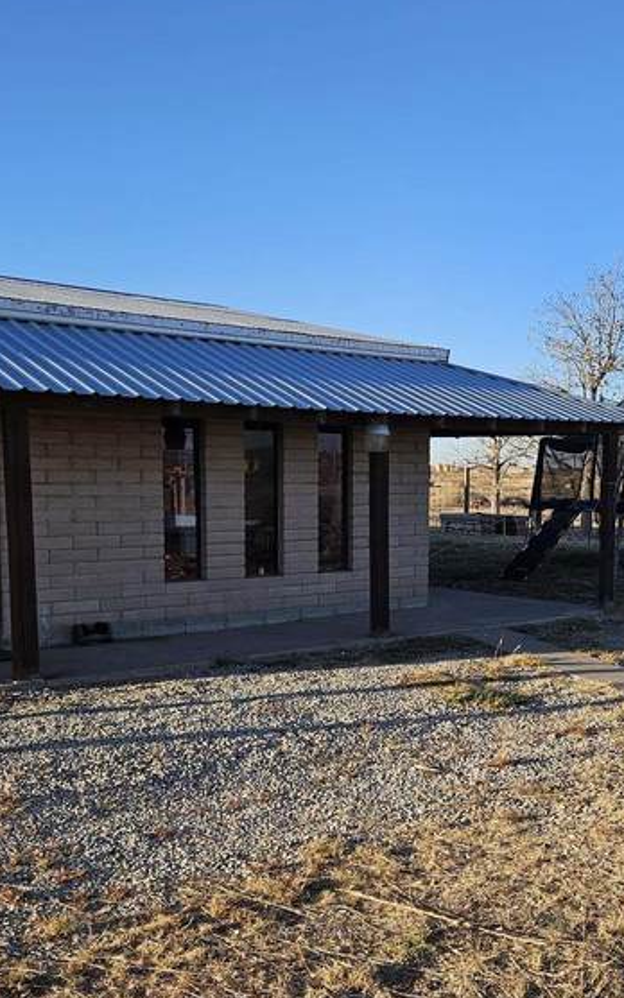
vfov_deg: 46.9
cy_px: 607
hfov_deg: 29.9
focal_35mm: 42
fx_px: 1143
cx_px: 484
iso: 25
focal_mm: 5.4
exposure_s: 1/994
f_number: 1.8
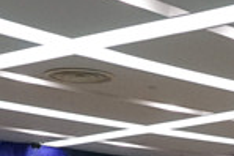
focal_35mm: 150
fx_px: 974
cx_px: 239
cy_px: 199
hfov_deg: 13.5
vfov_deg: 9.0
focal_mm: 28
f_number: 3.5
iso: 3200
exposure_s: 1/400
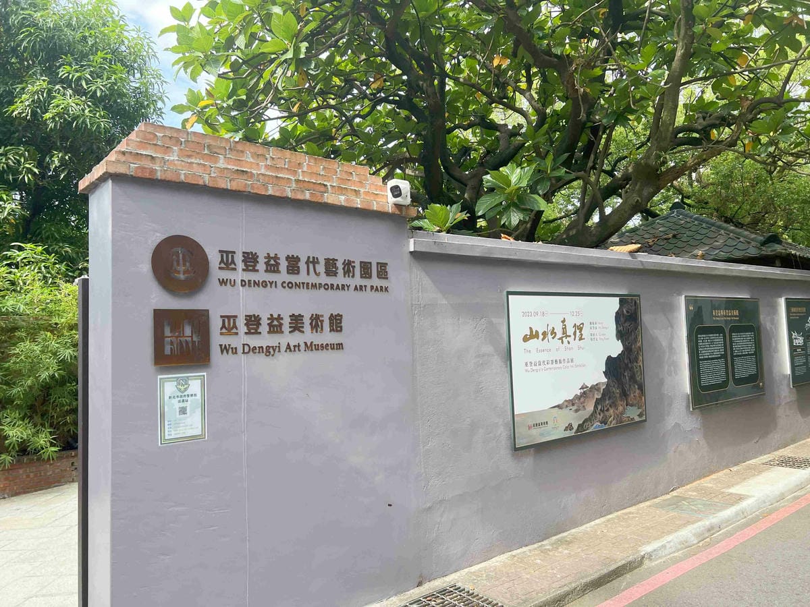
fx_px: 608
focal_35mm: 26
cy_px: 304
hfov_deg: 67.3
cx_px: 405
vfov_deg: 53.1
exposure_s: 1/611
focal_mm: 5.7
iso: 50
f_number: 1.5
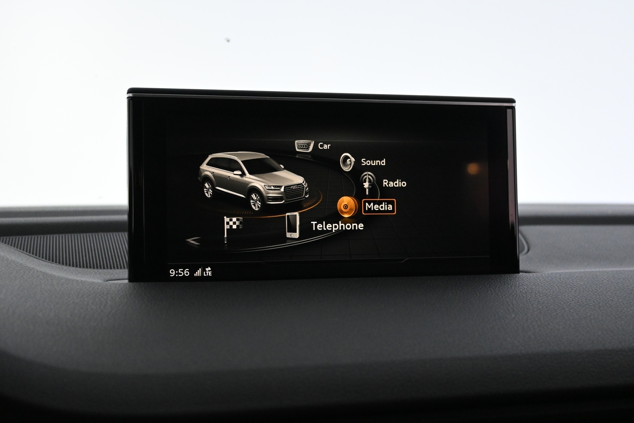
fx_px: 832
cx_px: 317
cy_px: 212
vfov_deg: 28.5
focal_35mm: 47
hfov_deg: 41.7
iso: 3600
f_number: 5
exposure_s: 1/50
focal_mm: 31.5
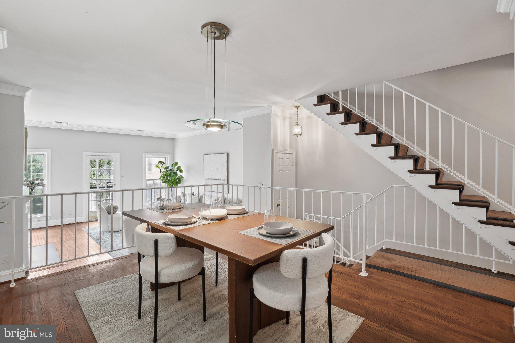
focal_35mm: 15
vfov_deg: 77.3
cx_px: 258
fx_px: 215
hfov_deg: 100.4
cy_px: 172
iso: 100
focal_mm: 10
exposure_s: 1/2.5
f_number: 7.1
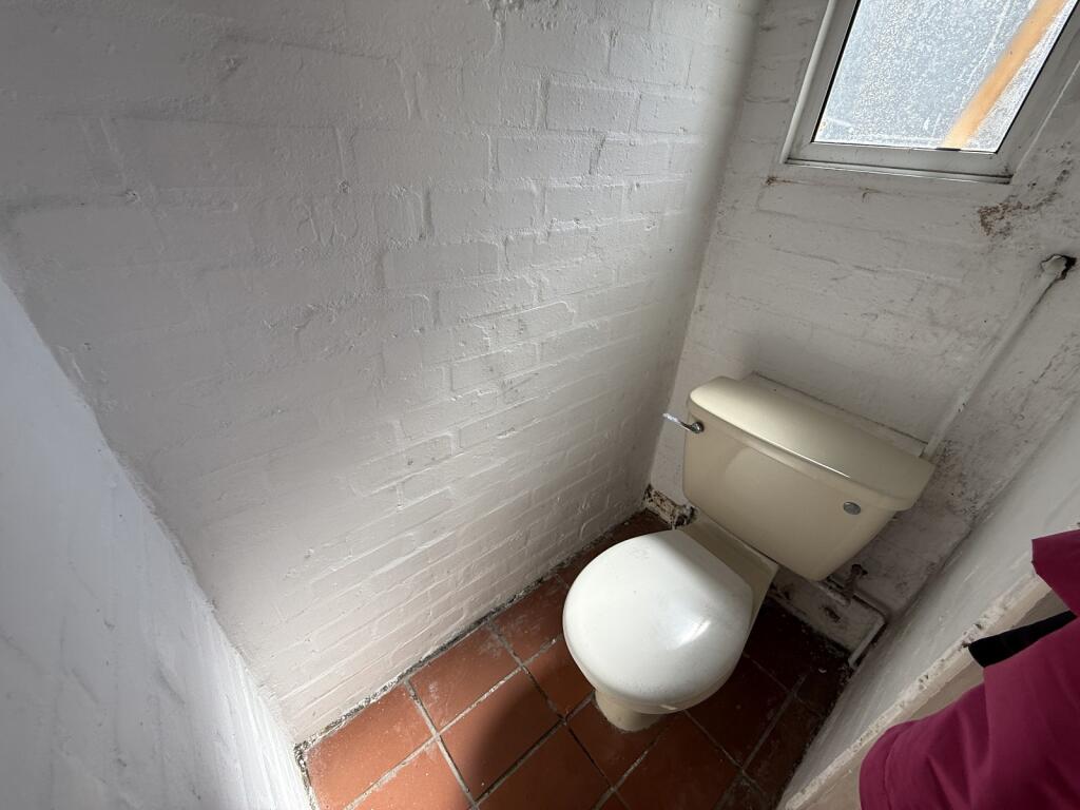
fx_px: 437
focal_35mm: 14
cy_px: 405
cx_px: 540
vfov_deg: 85.7
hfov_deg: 102.1
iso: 50
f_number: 2.2
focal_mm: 2.22
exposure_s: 1/286
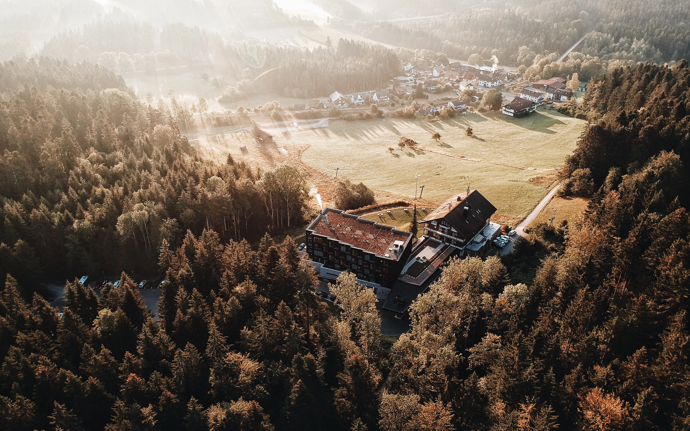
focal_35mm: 27
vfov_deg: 46.0
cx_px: 339
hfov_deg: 68.4
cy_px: 211
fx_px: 508
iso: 100
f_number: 2.6
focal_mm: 4.49
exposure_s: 1/200
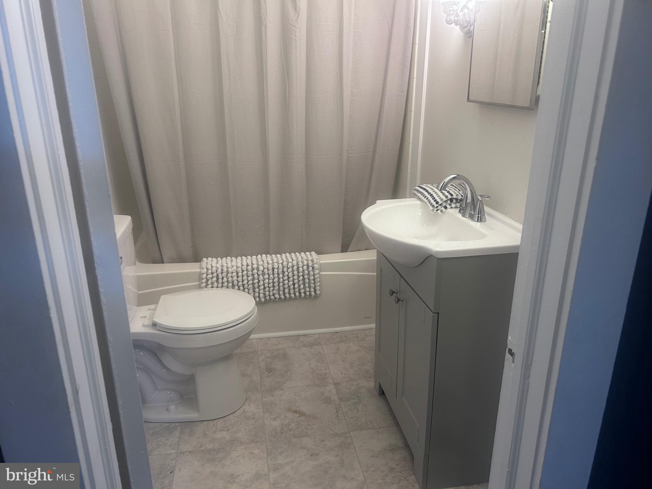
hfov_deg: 67.3
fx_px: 490
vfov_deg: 53.1
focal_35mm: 26
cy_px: 244
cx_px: 326
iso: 125
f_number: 1.5
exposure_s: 1/60
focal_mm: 5.7
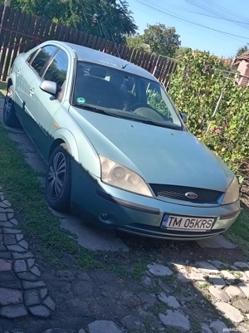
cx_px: 124
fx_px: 375
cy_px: 166
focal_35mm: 39
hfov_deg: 36.8
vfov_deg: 47.9
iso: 100
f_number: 1.8
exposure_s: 1/232
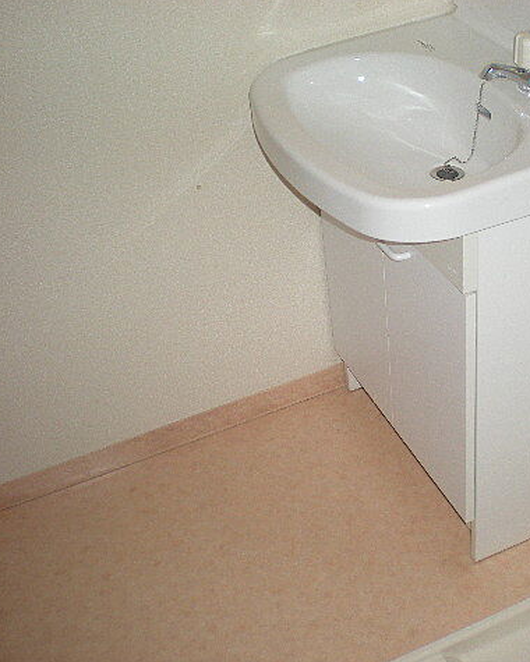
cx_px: 424
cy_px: 329
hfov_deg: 29.6
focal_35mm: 50
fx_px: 980
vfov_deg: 37.3
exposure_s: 1/60
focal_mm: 6.3
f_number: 3.1
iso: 93
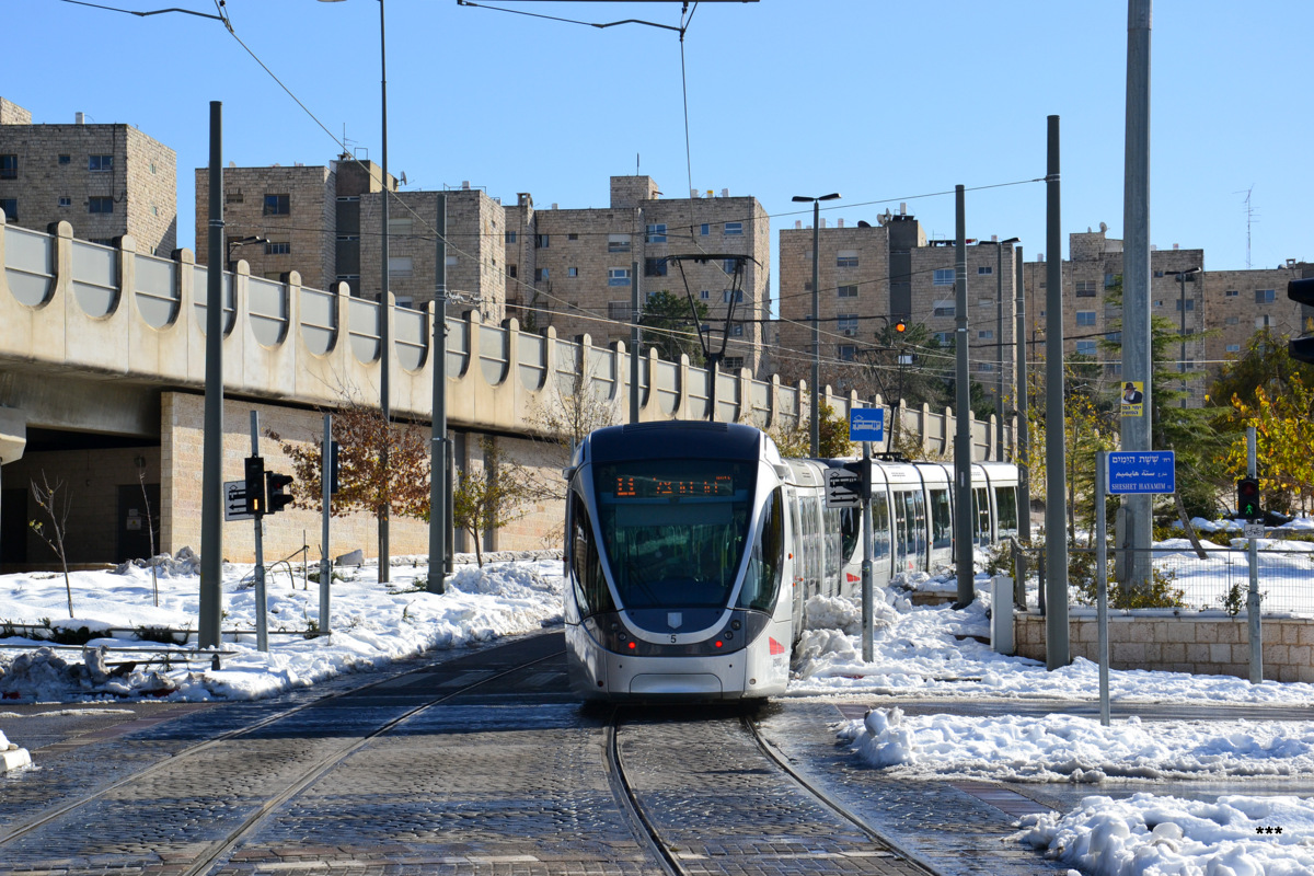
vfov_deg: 15.7
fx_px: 3175
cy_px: 438
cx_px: 657
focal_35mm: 87
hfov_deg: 23.4
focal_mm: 58
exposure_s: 1/500
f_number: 11
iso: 280
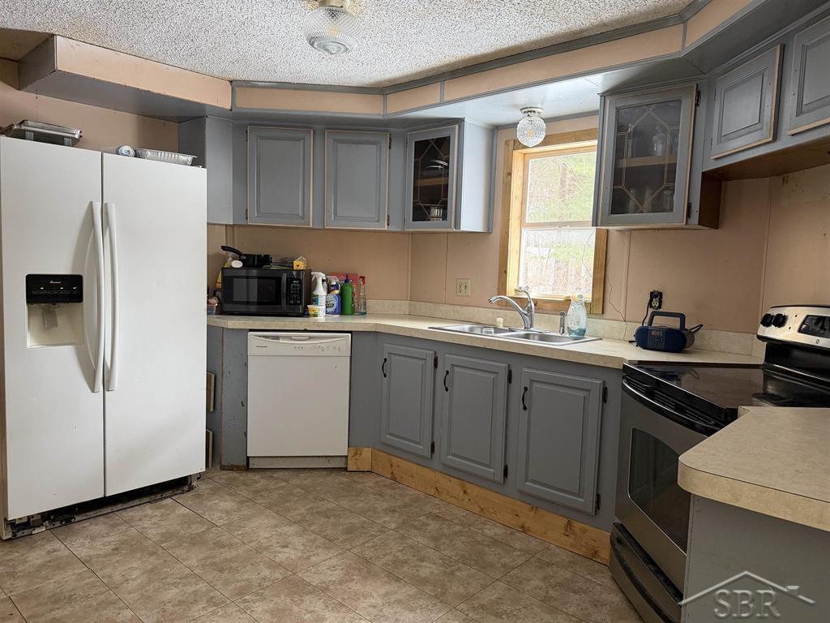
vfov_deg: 56.8
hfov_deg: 71.6
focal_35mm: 24
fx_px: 575
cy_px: 312
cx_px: 415
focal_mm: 6.76
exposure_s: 1/60
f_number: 1.78
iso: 320
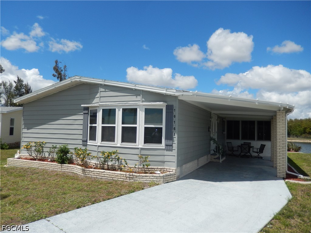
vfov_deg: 54.9
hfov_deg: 69.4
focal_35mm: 25
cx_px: 156
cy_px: 116
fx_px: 225
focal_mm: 4.5
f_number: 6.8
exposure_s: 1/640
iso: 125
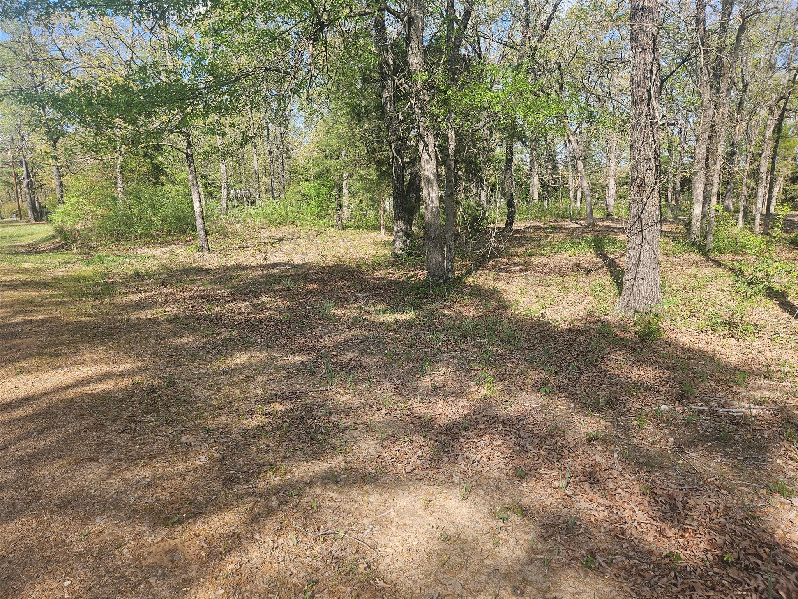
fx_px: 530
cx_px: 399
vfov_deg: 58.9
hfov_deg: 73.9
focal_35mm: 23
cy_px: 300
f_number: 1.8
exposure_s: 1/507
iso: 25
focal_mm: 5.4
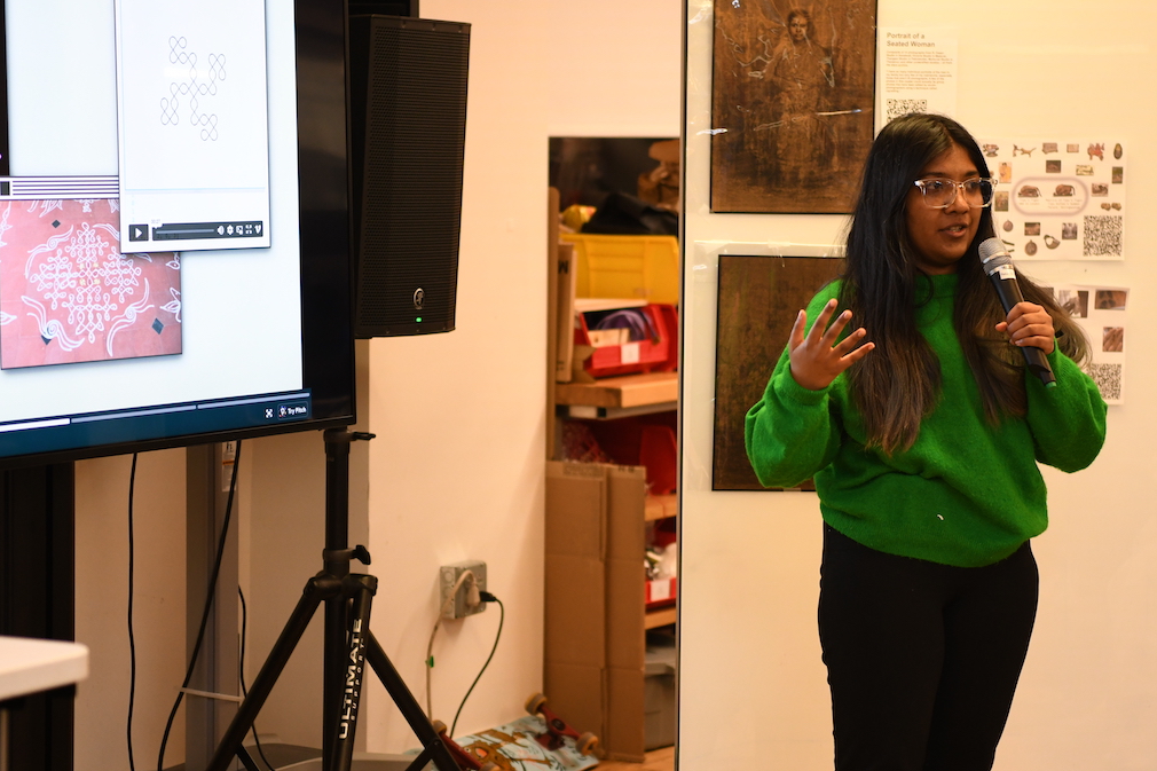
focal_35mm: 104
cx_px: 726
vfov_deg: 13.2
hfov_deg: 19.6
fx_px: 3342
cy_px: 375
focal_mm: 70
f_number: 2.8
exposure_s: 1/125
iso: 1250
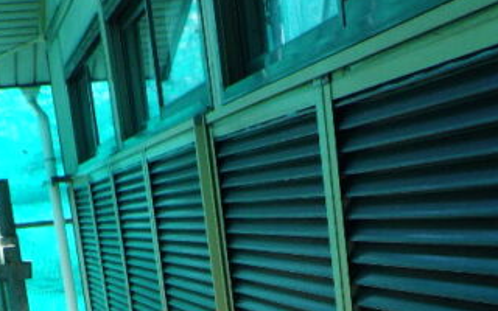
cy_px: 589
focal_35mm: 95
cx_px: 352
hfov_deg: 21.7
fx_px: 1289
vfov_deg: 12.4
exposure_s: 1/200
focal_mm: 5
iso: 125
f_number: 3.5
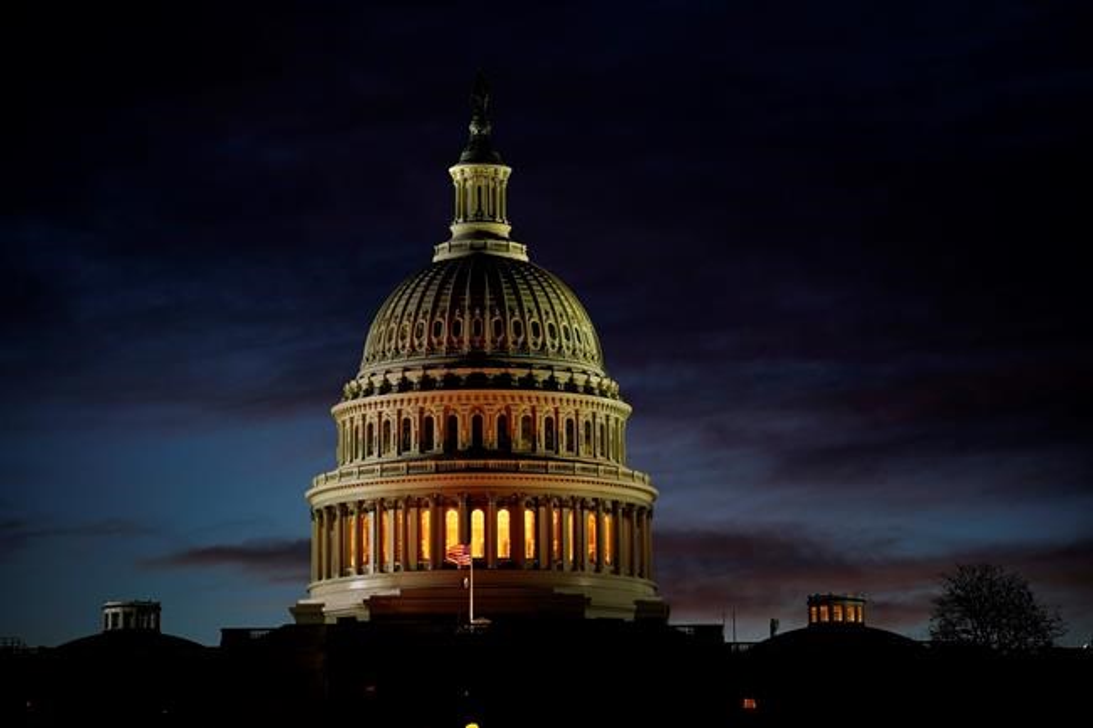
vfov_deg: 8.9
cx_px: 546
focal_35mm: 154
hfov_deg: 13.3
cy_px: 364
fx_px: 4674
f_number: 2.8
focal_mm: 154
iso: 400
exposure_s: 1/25
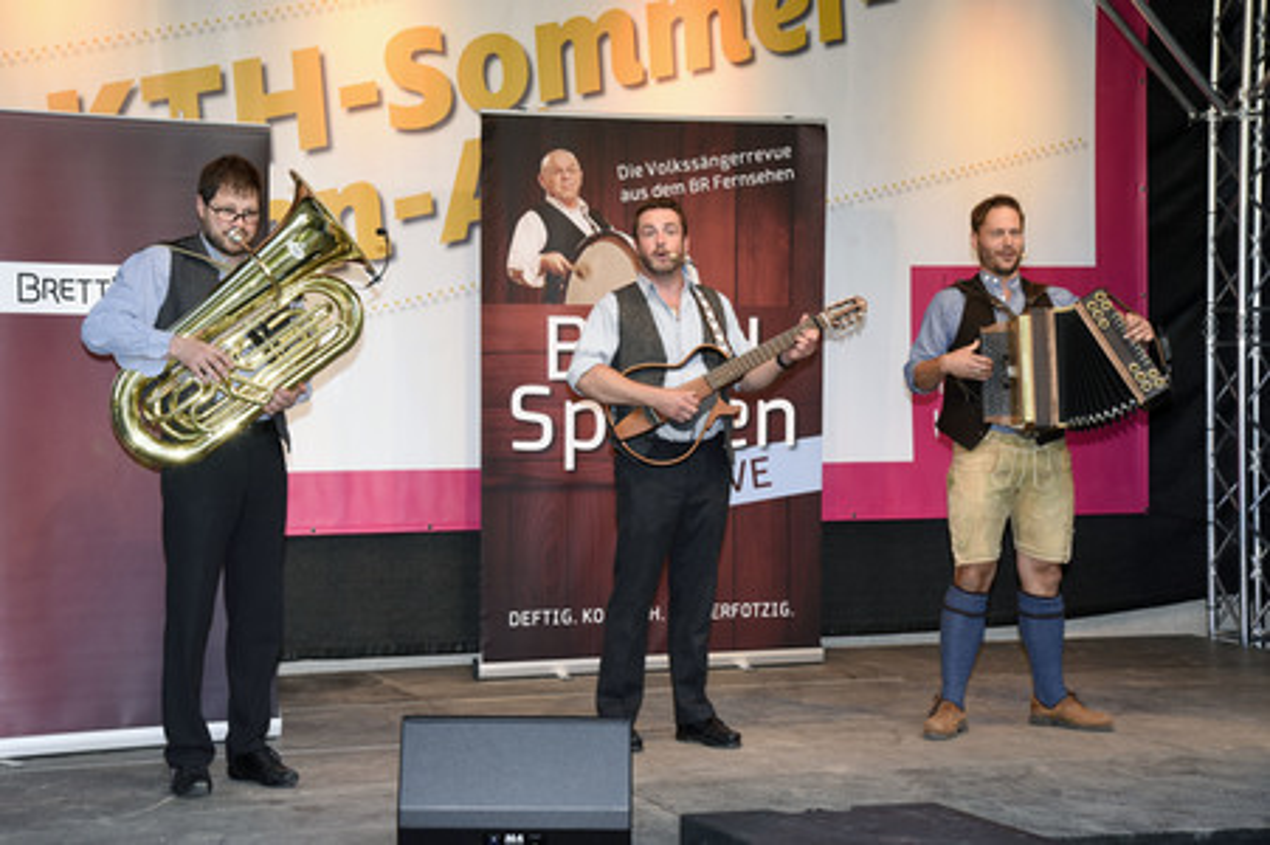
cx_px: 635
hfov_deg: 32.4
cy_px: 422
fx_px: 2186
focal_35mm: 62
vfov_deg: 21.9
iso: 1600
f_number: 8
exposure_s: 1/160
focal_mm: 62
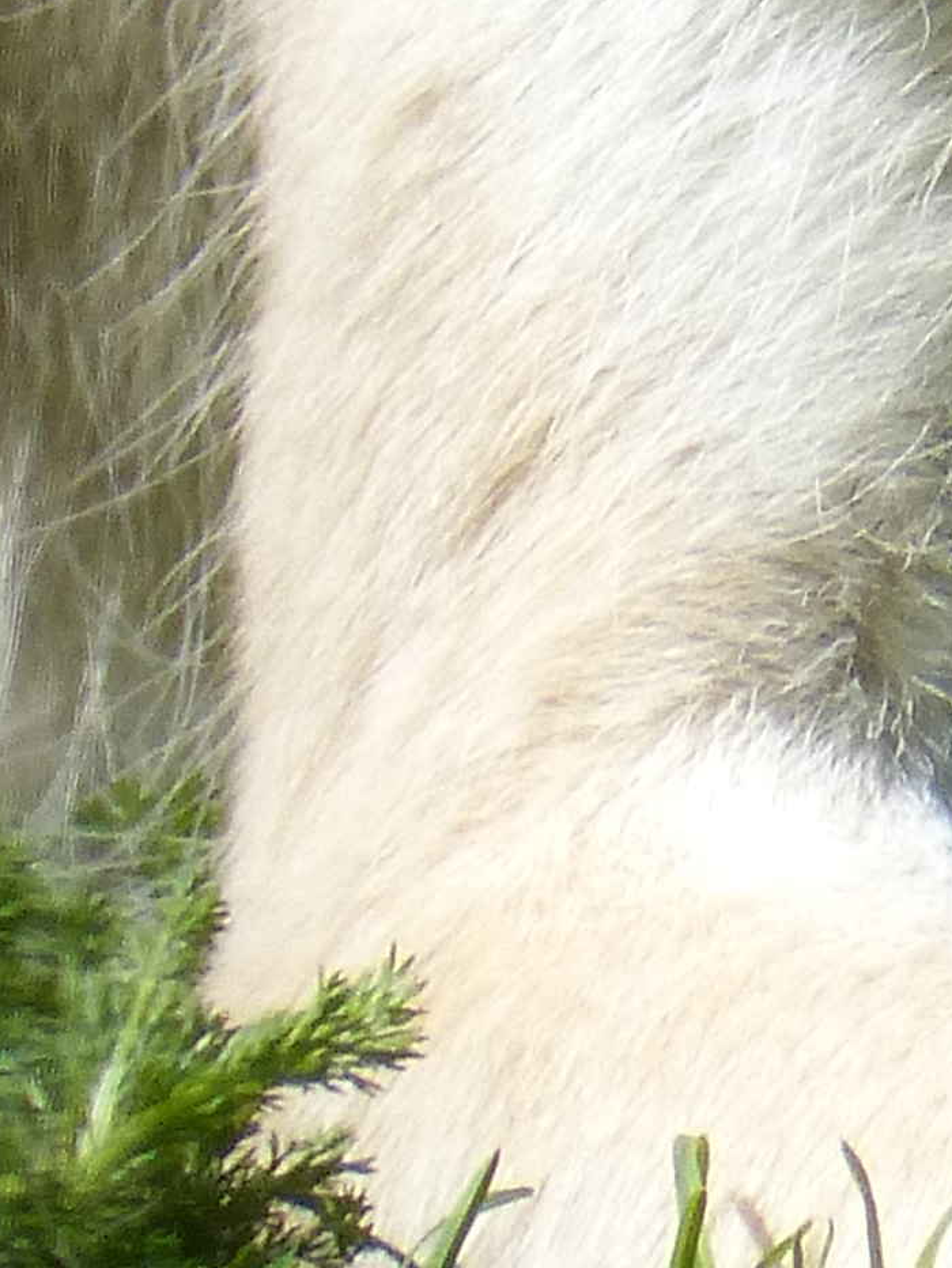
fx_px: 146606
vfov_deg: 0.5
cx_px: 1752
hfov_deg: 0.4
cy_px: -1331
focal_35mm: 3999
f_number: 5.2
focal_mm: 108
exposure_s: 1/400
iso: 100
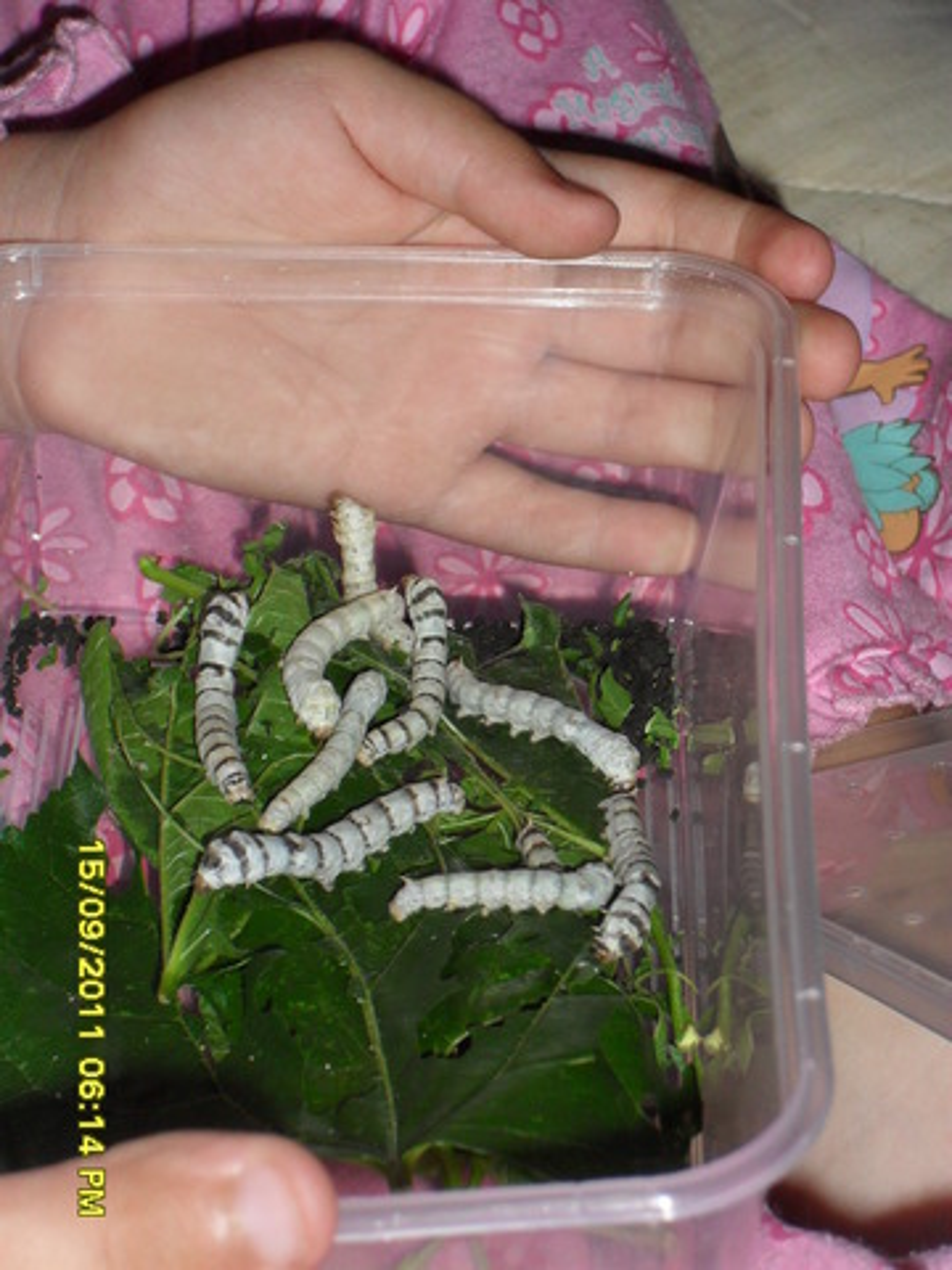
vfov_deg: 18.7
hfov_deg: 14.1
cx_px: 476
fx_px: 3850
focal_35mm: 105
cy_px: 635
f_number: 5.8
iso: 200
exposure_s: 1/60
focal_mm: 18.9
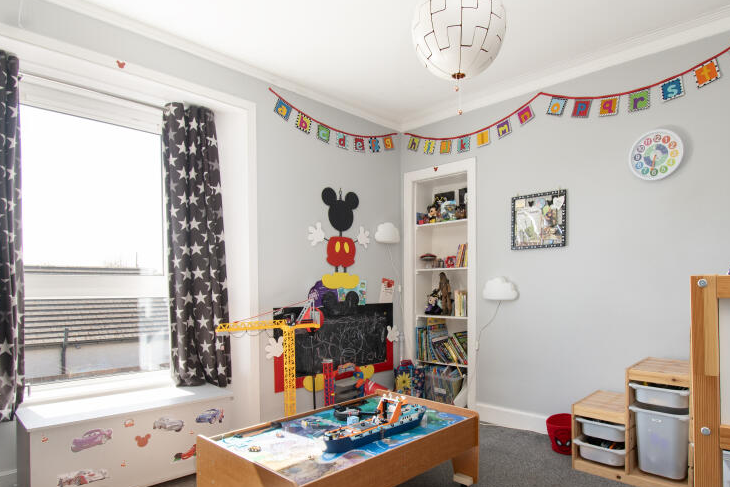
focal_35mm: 21
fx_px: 426
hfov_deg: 81.0
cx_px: 400
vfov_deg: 59.0
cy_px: 289
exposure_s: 1/10
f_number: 9
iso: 250
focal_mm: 10
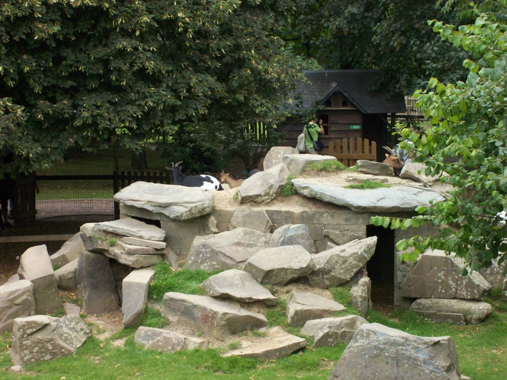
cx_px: 254
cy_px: 190
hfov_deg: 18.2
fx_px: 1582
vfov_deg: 13.7
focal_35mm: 108
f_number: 4.8
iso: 88
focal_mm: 18
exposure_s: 1/128
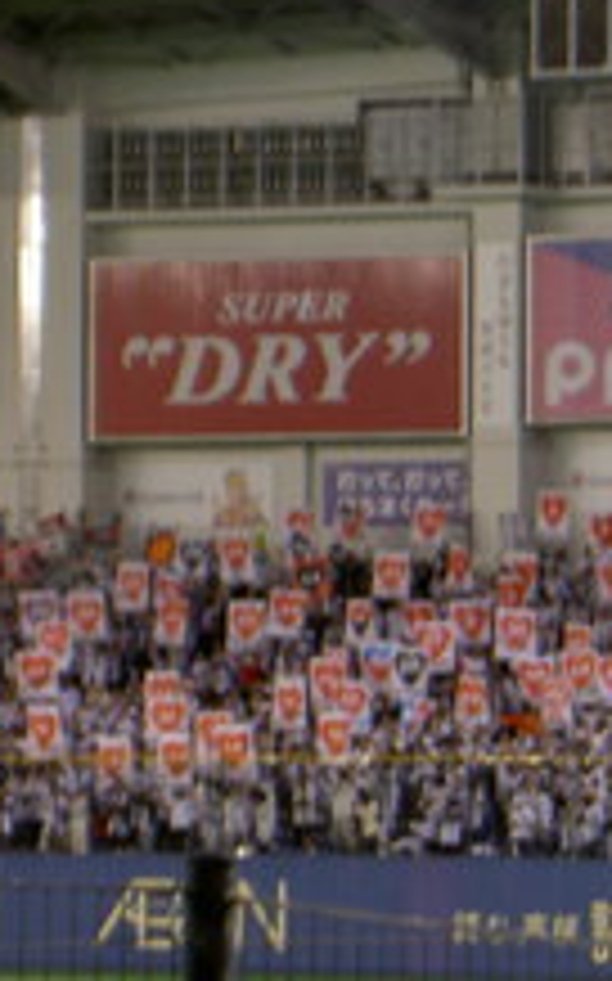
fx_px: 5959
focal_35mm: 223
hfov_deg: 5.8
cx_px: 738
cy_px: 446
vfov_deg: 9.4
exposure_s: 1/8
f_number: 4.9
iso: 50
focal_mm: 16.8
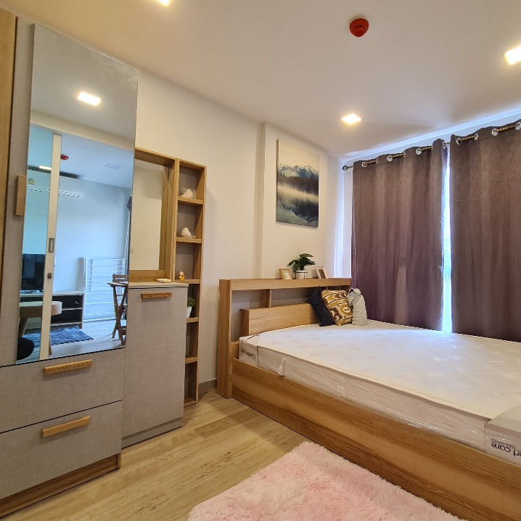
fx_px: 272
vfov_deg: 87.4
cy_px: 258
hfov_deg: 86.5
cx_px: 309
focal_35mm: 16
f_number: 2.2
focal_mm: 2.2
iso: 200
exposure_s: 1/50
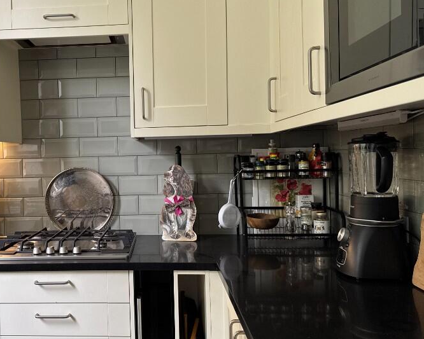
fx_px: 452
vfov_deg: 41.1
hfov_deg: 48.9
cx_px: 123
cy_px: 160
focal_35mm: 36
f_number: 1.78
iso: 200
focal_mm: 6.76
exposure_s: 1/121
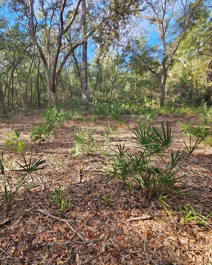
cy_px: 132
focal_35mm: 17
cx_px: 66
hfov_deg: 73.9
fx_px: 133
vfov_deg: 89.6
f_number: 2.2
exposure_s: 1/282
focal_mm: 2.2
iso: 64
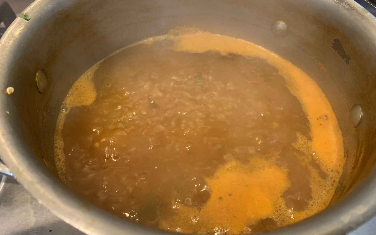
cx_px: 189
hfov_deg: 66.5
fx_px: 287
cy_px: 113
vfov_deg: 44.5
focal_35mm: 28
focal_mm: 4.25
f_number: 1.8
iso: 250
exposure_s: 1/33
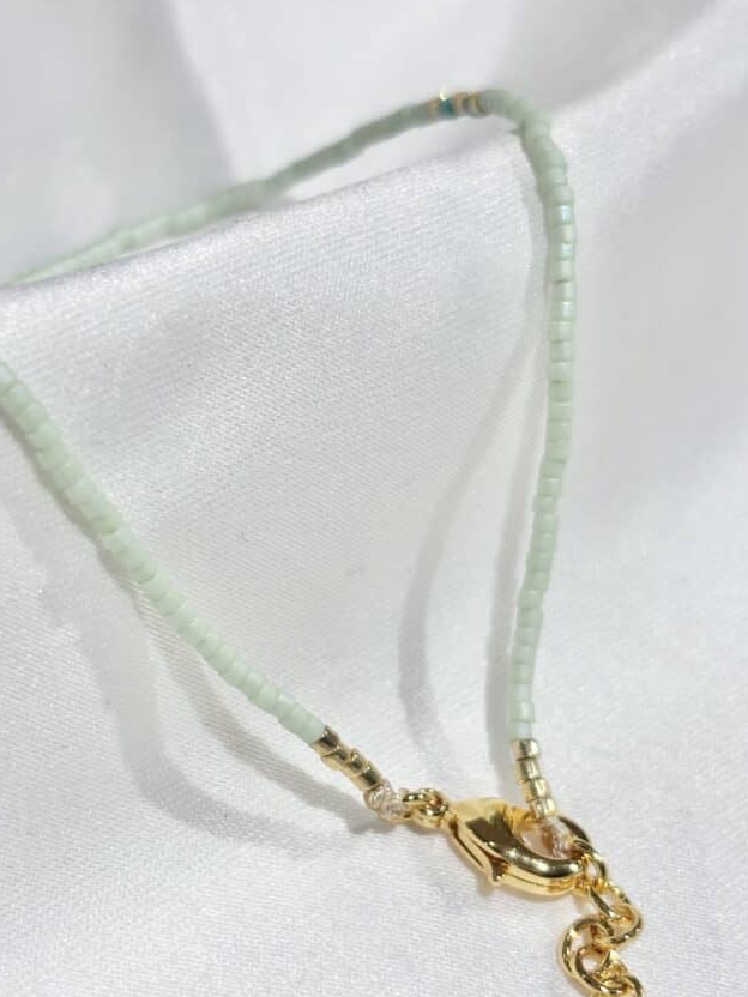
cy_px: 598
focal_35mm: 64
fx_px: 1844
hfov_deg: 22.9
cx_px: 313
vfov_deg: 30.2
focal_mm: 5.96
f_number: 1.6
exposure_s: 1/360
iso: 32
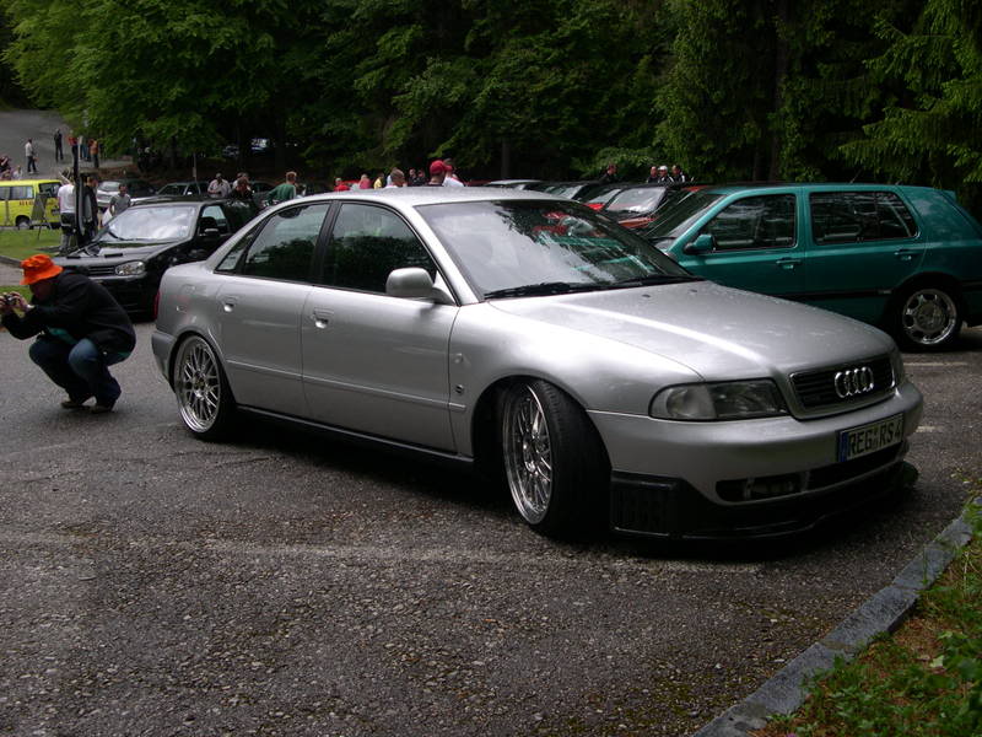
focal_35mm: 38
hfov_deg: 49.0
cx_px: 491
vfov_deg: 37.7
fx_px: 1078
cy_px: 368
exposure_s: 1/119
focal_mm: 8
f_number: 7.6
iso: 100
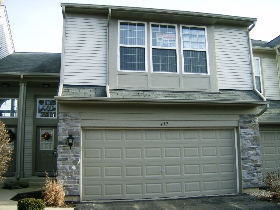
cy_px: 105
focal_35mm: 36
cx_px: 140
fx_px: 291
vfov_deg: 39.7
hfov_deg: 51.4
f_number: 2.8
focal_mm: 6
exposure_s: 1/420
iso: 100
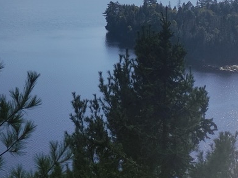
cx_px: -12
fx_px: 570
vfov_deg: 16.6
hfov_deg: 22.5
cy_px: -63
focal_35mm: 83
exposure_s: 1/5488
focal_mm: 5.43
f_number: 1.89
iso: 100
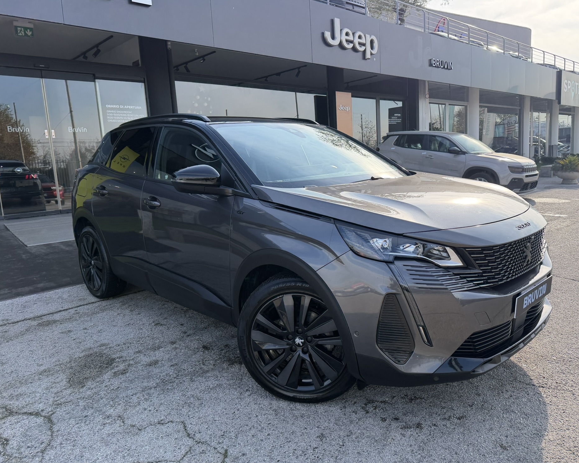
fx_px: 446
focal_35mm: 26
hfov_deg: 65.9
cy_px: 231
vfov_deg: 54.9
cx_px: 315
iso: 100
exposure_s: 1/1855
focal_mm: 6.76
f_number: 1.78
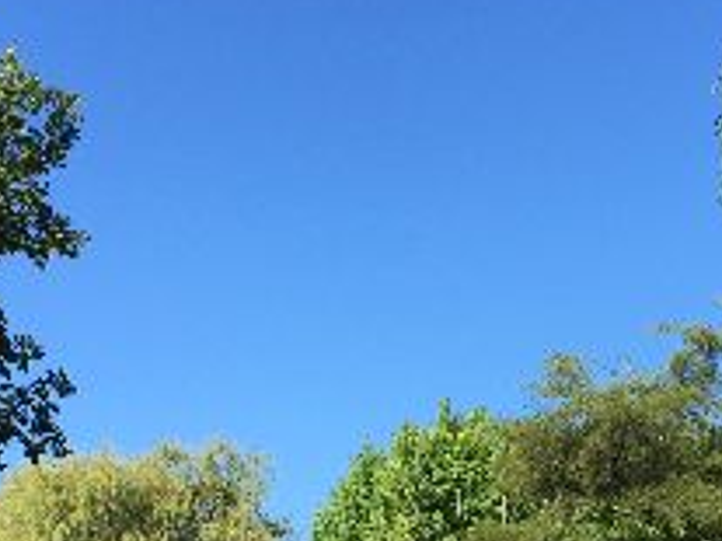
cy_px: 513
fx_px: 1751
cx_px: 502
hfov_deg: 23.2
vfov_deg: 17.2
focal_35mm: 84
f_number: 2.2
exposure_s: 1/1276
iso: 32
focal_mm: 4.15
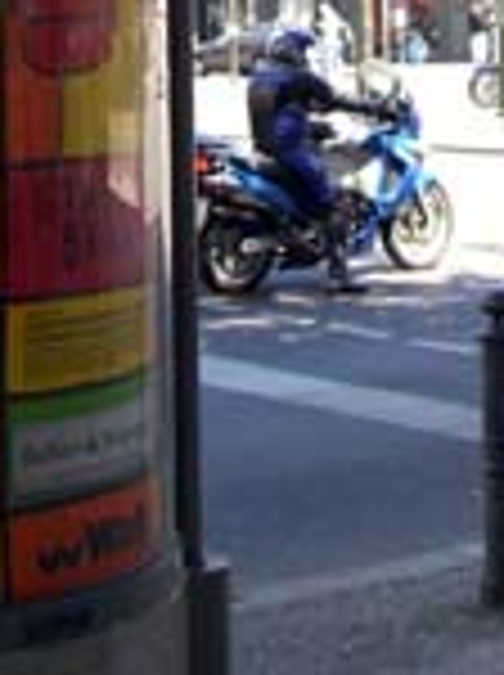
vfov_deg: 14.4
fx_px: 2472
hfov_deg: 11.6
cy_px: -360
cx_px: 259
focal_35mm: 127
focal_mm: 6.2
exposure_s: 1/200
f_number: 2.7
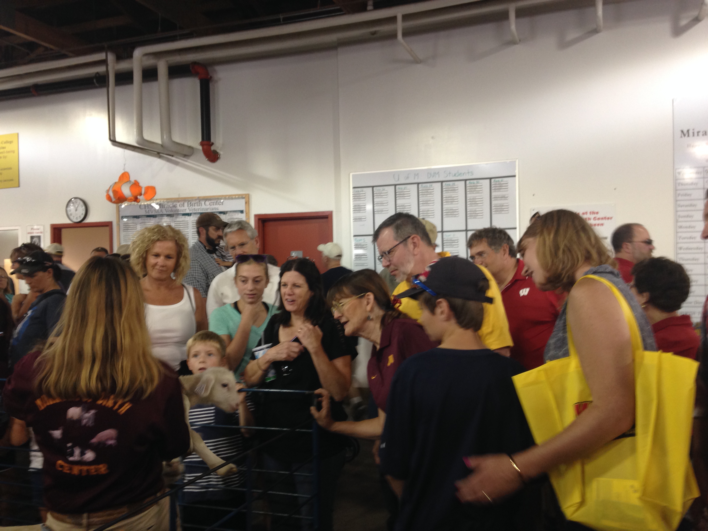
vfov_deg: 42.9
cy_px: 266
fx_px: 675
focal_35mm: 33
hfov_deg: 55.4
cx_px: 354
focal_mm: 4.12
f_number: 2.4
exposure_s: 1/20
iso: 100
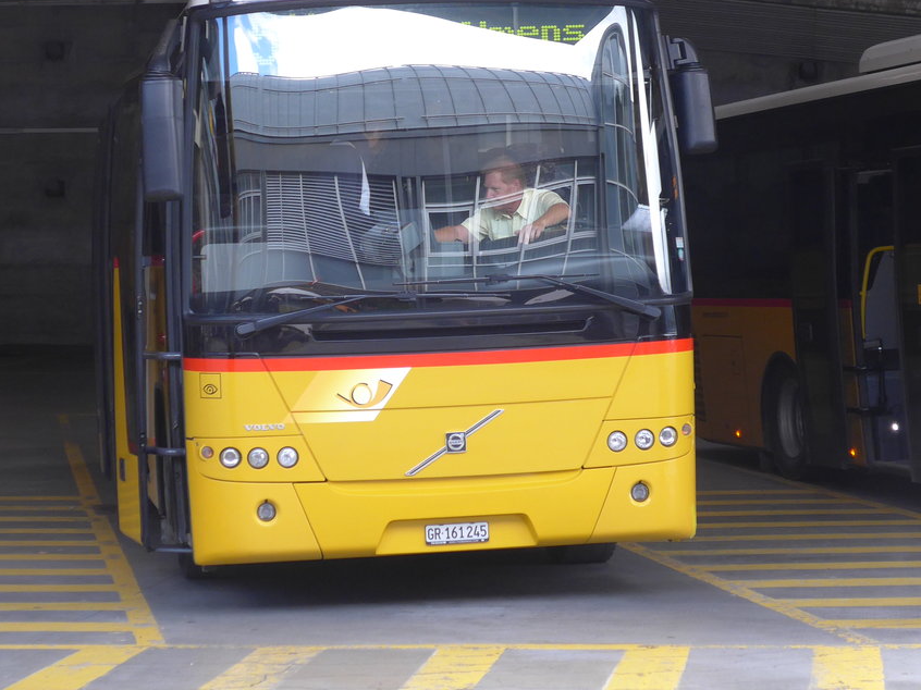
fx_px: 2793
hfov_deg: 18.7
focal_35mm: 105
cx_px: 426
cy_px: 213
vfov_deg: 14.1
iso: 200
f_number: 4.2
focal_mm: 15
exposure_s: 1/80
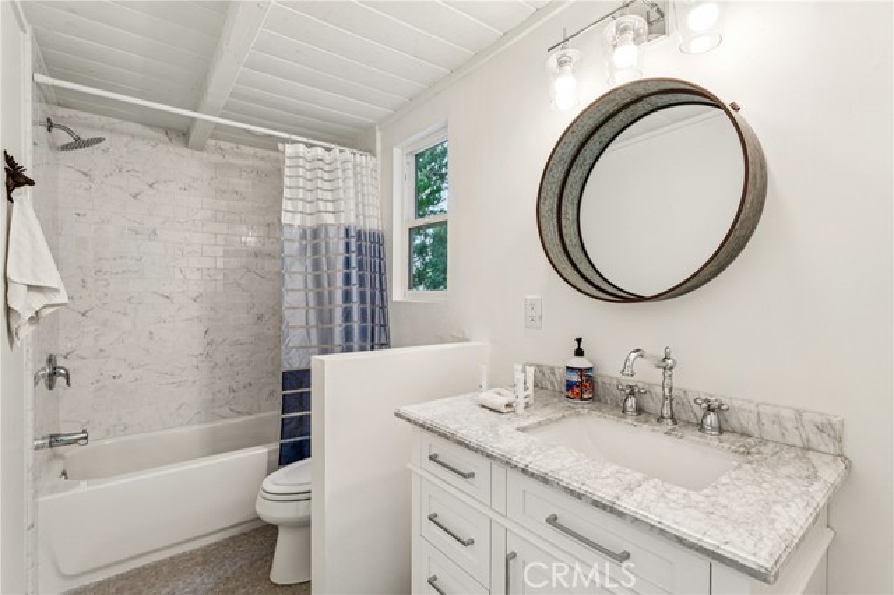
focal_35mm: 17
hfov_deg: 94.7
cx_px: 447
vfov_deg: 71.7
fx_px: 412
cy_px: 298
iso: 100
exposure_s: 1/2
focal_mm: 16.6
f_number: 13
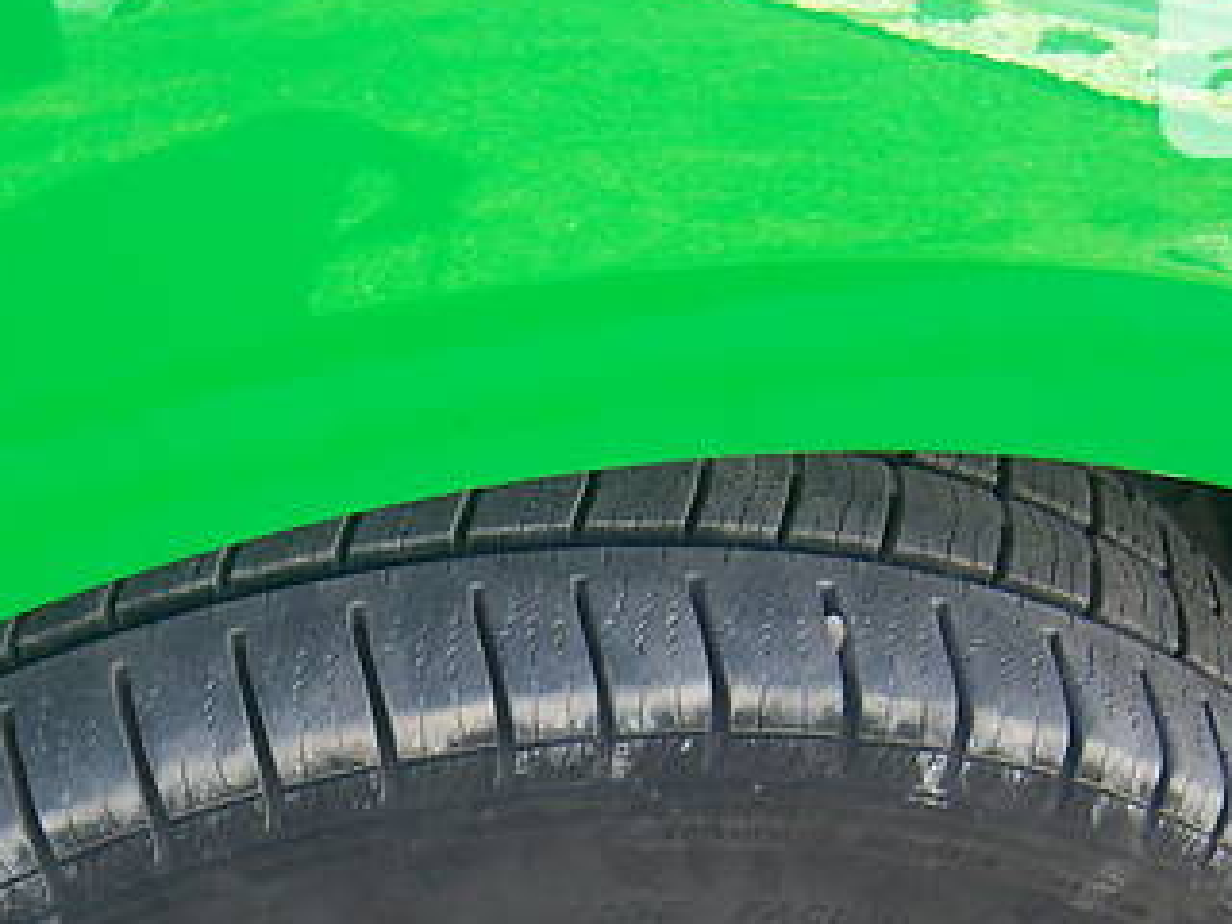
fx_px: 3203
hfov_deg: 21.5
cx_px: 231
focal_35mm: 90
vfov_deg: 15.8
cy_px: 1101
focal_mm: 7.5
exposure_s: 1/80
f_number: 2.8
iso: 80
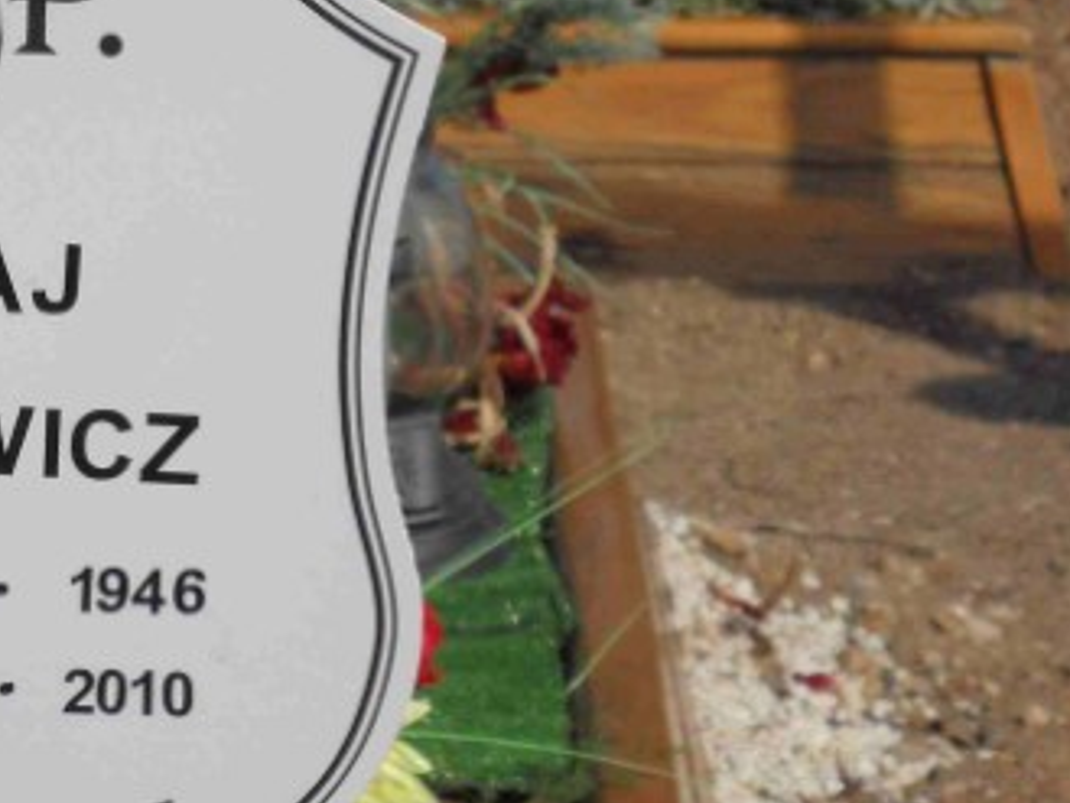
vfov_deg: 5.3
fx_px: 8720
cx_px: 55
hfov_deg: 7.0
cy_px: 520
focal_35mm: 282
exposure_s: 1/218
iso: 64
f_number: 11.9
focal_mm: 24.03
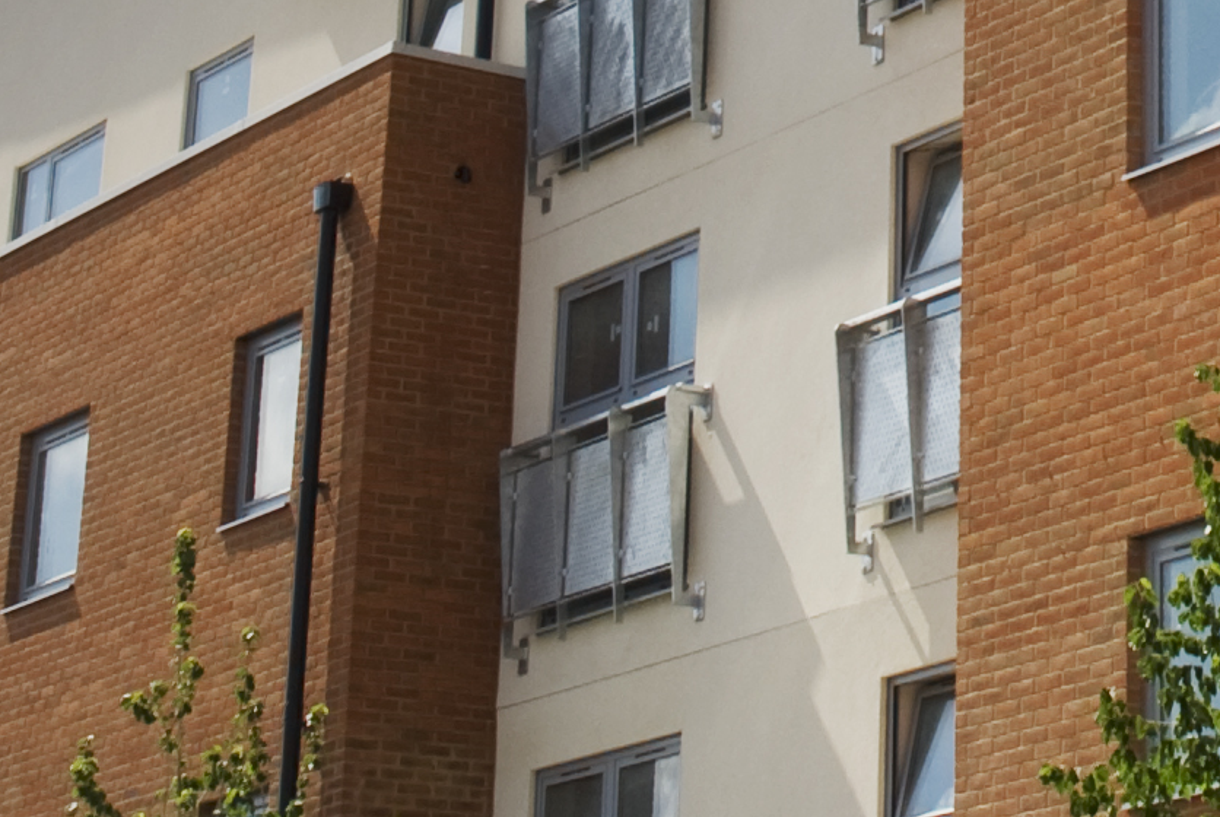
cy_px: -836
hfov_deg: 15.7
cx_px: 1522
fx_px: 4242
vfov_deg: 10.1
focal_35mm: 125
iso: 100
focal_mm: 18
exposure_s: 1/250
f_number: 8
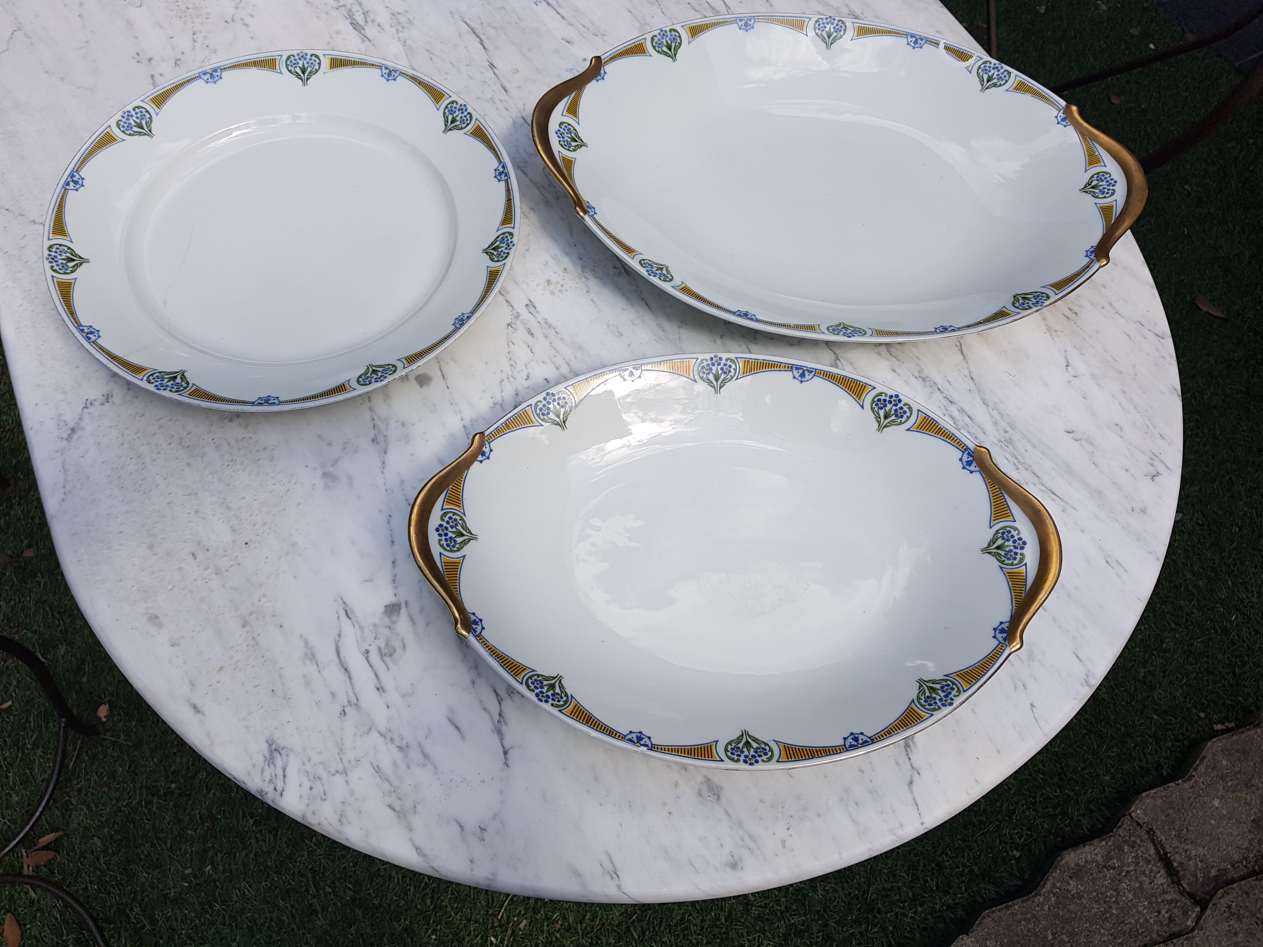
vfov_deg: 53.1
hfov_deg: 67.3
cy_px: 474
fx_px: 949
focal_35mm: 26
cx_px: 632
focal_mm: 4.2
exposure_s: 1/1528
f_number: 1.7
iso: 40
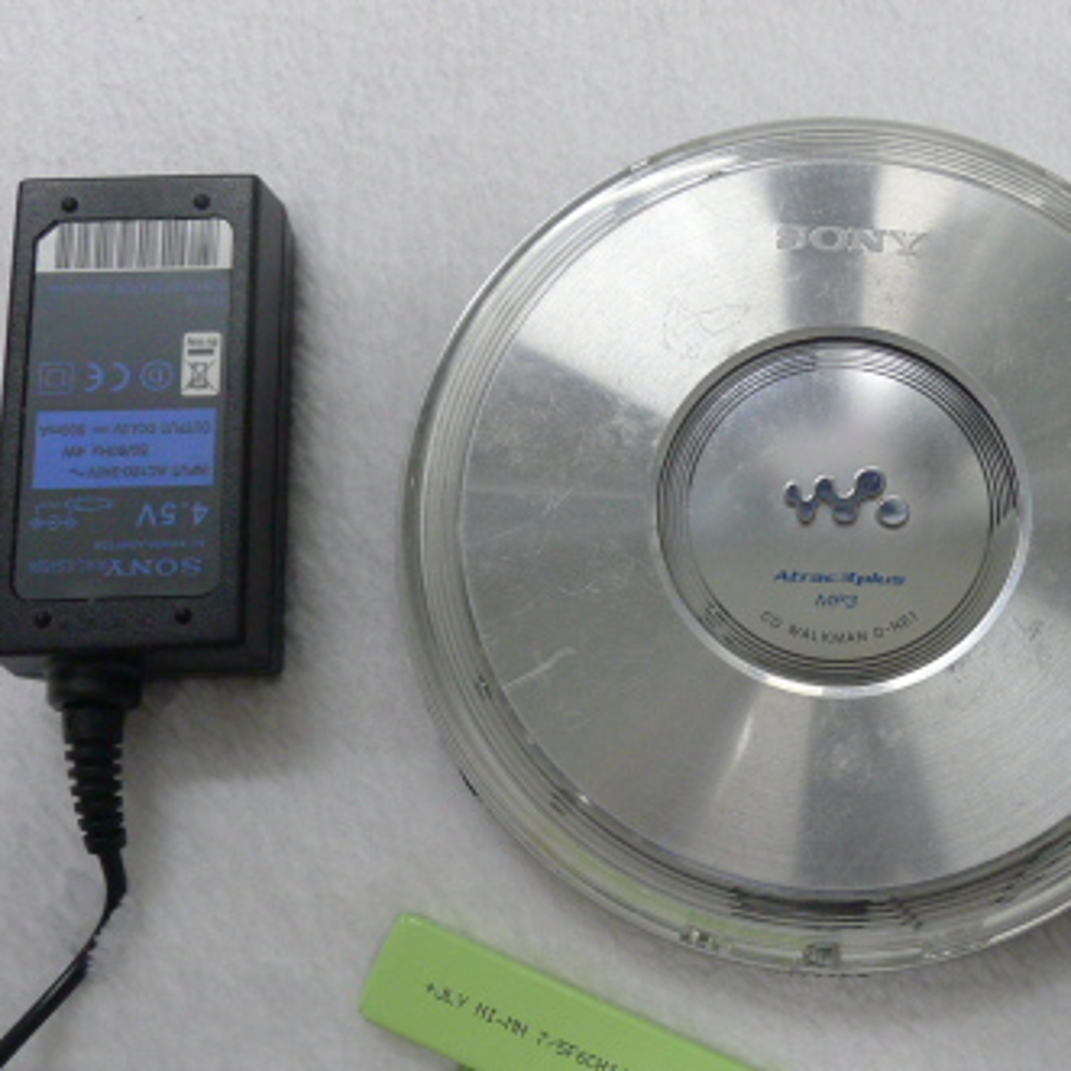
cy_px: 650
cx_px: 806
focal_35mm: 41
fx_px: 1435
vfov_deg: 40.7
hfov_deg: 39.8
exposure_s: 1/15
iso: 400
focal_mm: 5.1
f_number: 3.2
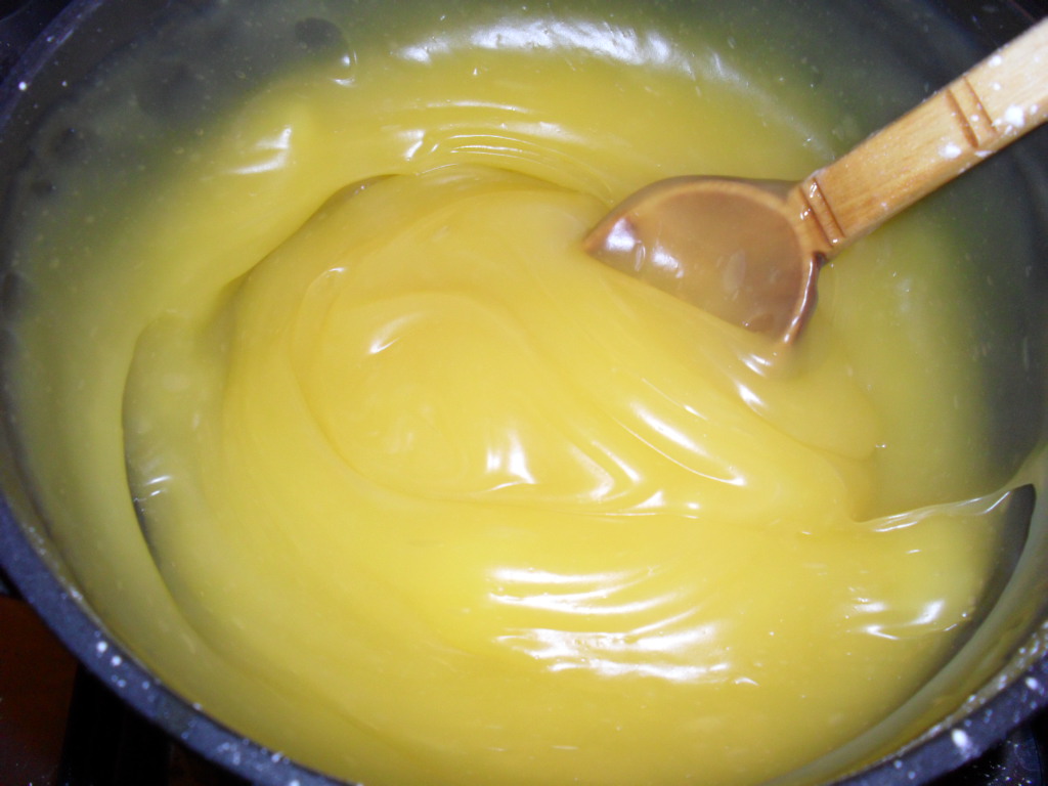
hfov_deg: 52.6
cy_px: 393
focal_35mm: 35
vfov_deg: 40.7
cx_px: 524
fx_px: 1060
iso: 200
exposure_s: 1/45
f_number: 3.2
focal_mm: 6.3
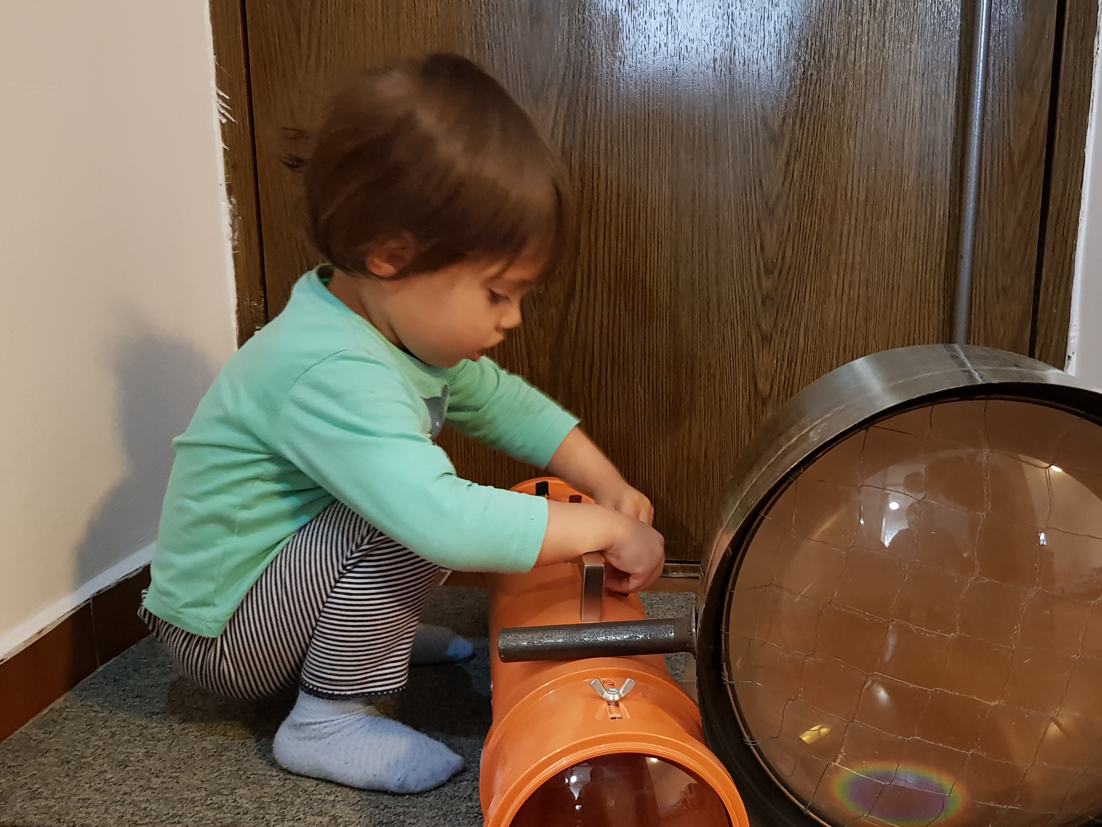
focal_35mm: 36
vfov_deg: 39.4
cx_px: 682
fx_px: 1146
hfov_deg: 50.9
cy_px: 512
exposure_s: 1/10
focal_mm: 4.3
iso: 400
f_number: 1.7
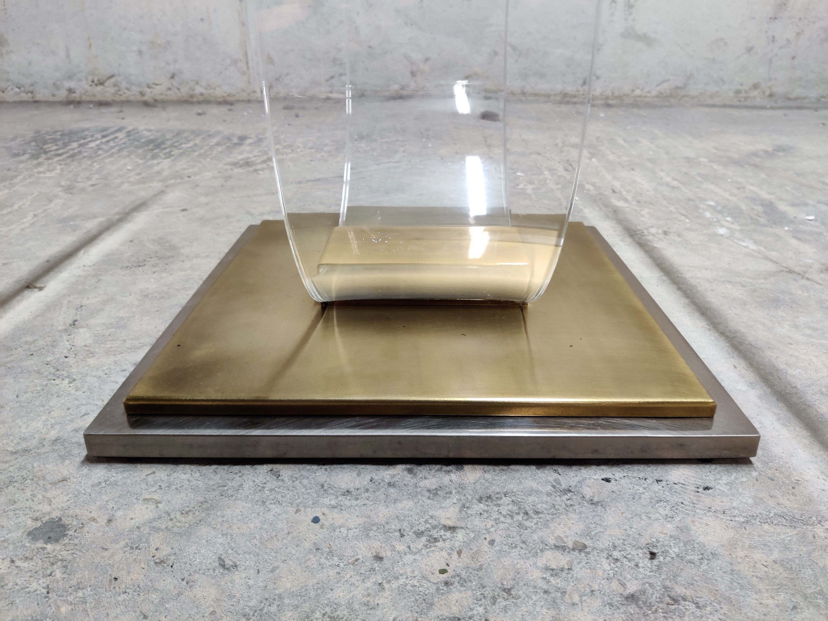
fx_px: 646
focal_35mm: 27
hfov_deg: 65.3
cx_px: 414
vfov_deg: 51.4
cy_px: 310
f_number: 1.75
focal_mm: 4.75
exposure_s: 1/50
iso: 800
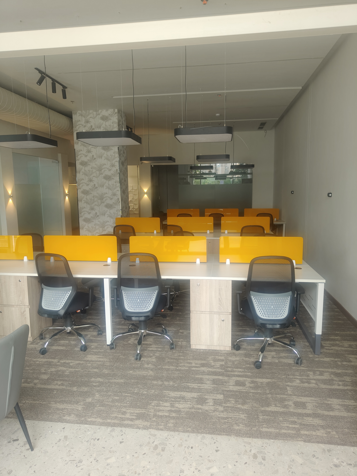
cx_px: 178
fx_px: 330
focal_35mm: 24
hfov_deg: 56.8
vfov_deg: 71.6
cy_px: 238
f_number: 1.8
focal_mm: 5.59
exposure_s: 1/100
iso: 100
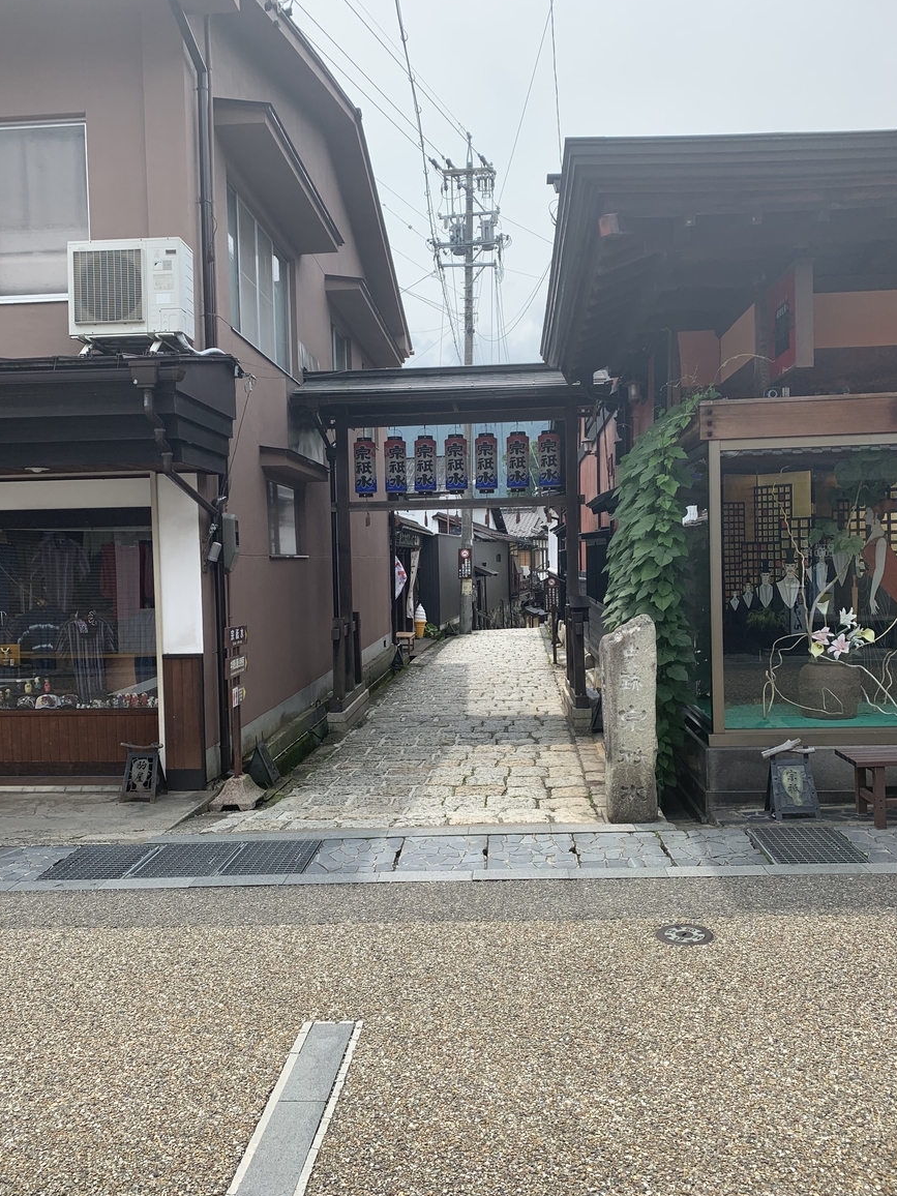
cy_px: 614
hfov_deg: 51.4
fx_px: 933
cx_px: 446
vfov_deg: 65.3
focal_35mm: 27
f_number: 1.8
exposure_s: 1/1250
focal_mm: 4.25
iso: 25
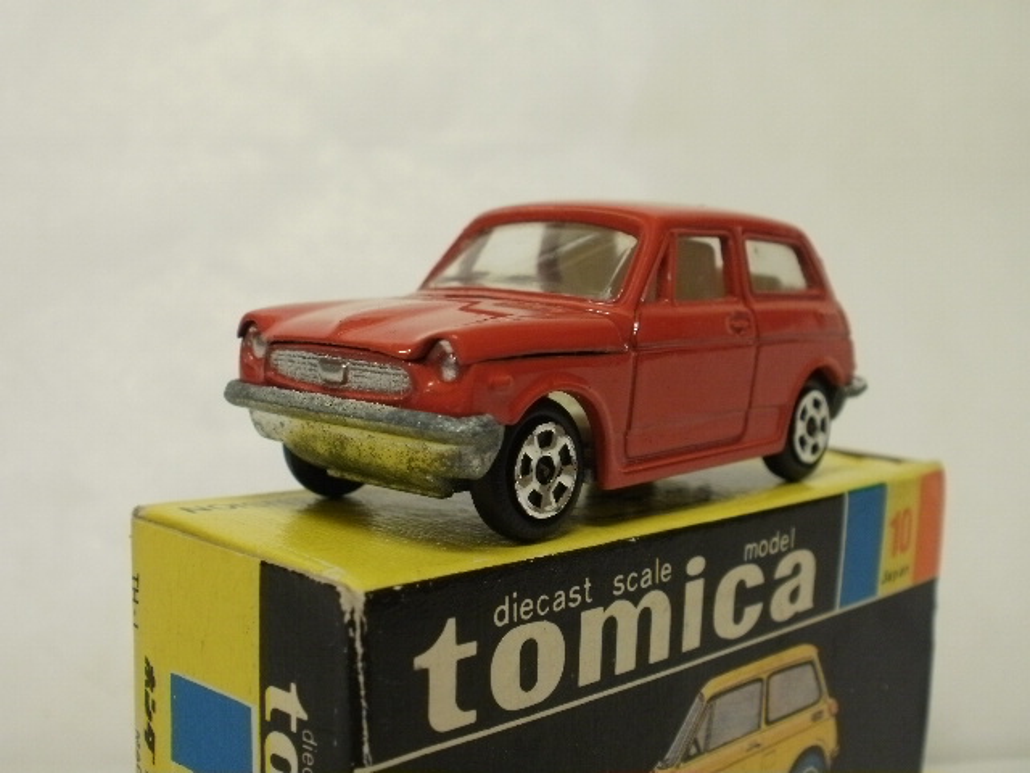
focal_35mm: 44
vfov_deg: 32.9
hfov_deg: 42.9
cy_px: 386
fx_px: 1309
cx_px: 515
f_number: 4
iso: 125
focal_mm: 7.7
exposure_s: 1/13
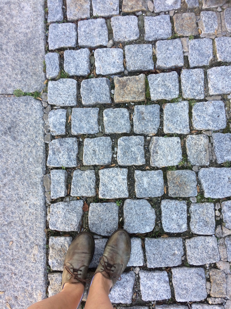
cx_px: 116
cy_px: 154
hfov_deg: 48.2
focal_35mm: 29
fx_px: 258
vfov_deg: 61.7
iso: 50
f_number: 2.2
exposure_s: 1/120
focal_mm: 4.15
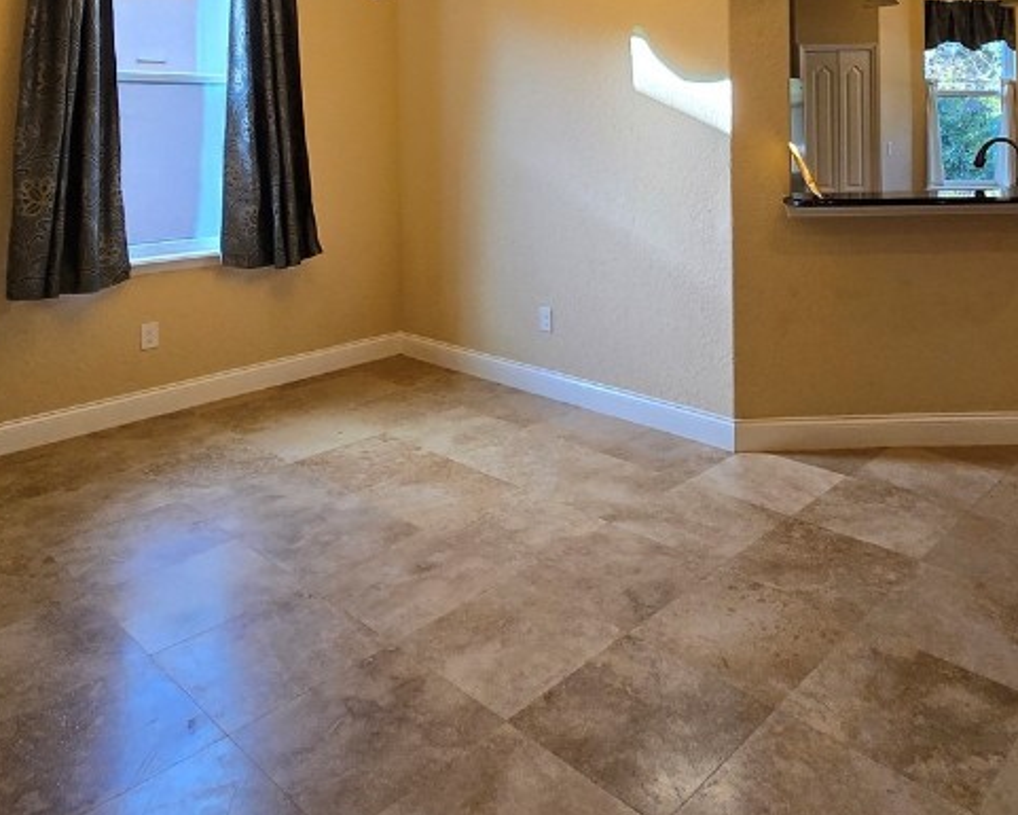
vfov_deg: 49.0
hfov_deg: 63.8
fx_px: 814
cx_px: 582
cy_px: 125
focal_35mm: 27
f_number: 2.2
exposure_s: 1/60
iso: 100
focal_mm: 1.7
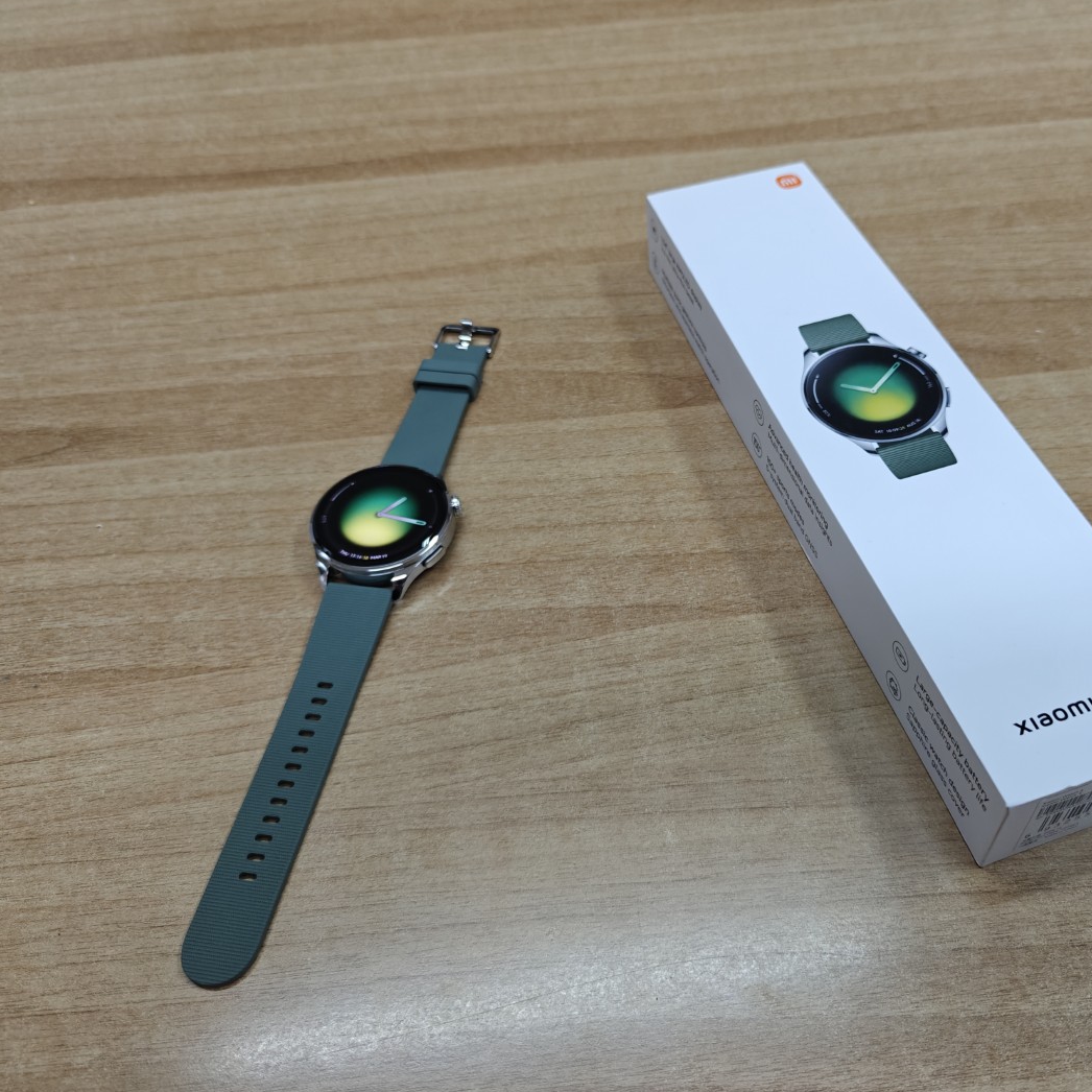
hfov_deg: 56.8
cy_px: 539
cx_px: 666
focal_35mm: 28
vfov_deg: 57.3
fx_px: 999
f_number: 1.6
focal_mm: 6.06
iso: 250
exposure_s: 1/100
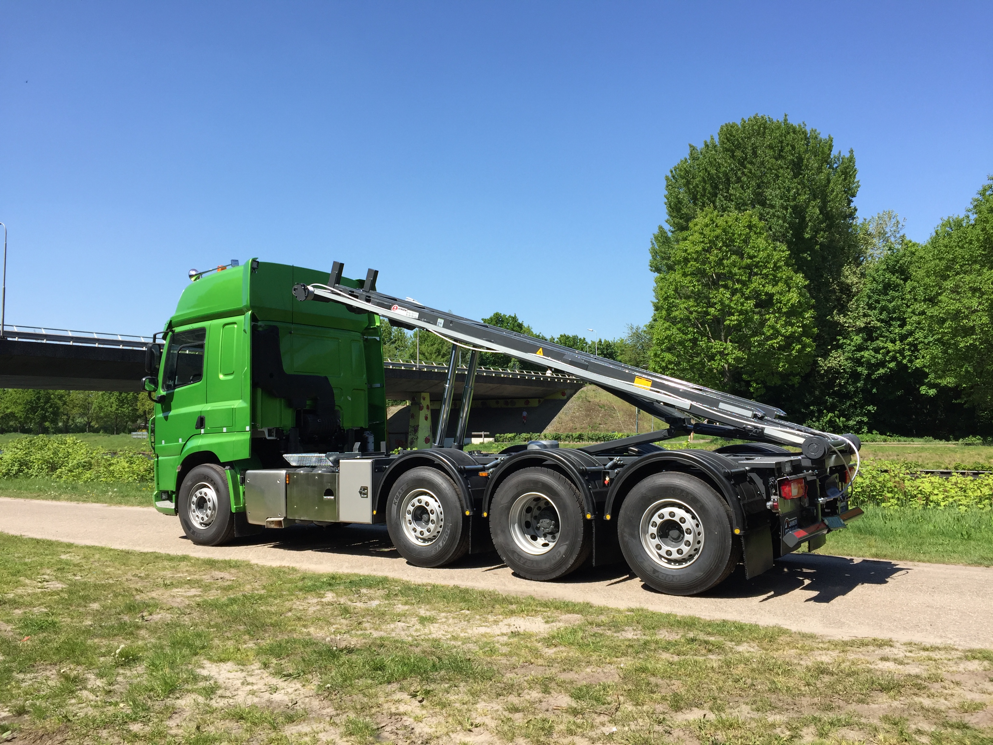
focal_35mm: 29
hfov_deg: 61.7
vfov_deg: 48.2
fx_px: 832
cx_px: 496
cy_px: 372
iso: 32
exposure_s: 1/1319
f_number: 2.2
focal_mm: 4.15
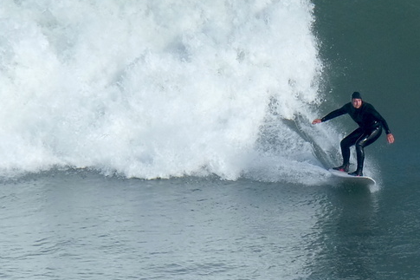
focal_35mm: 1105
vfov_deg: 1.2
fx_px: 12887
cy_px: 179
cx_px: 499
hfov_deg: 1.9
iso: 1000
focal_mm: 230
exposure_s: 1/1000
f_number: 11
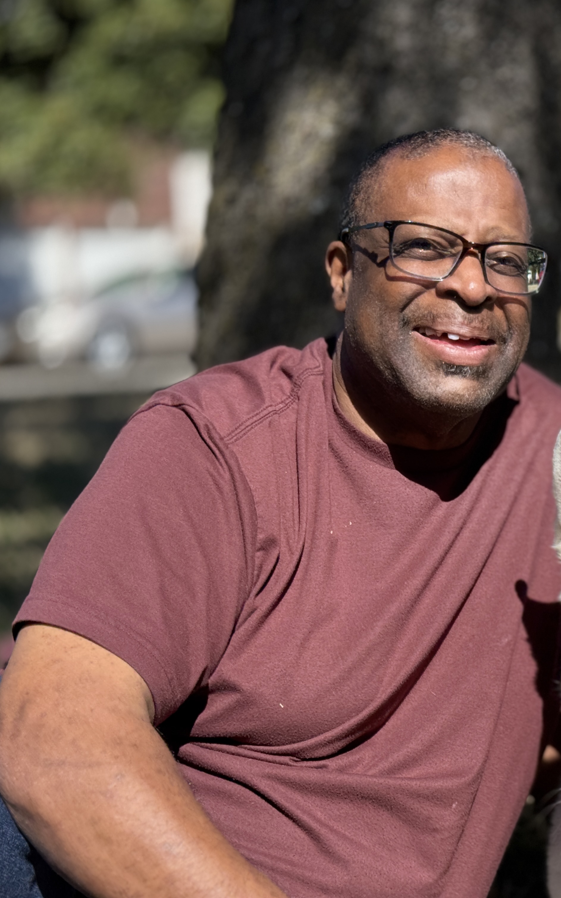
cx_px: 509
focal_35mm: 68
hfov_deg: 18.8
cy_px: 449
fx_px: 1663
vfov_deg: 30.2
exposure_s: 1/3891
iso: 100
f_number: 1.78
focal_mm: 6.76
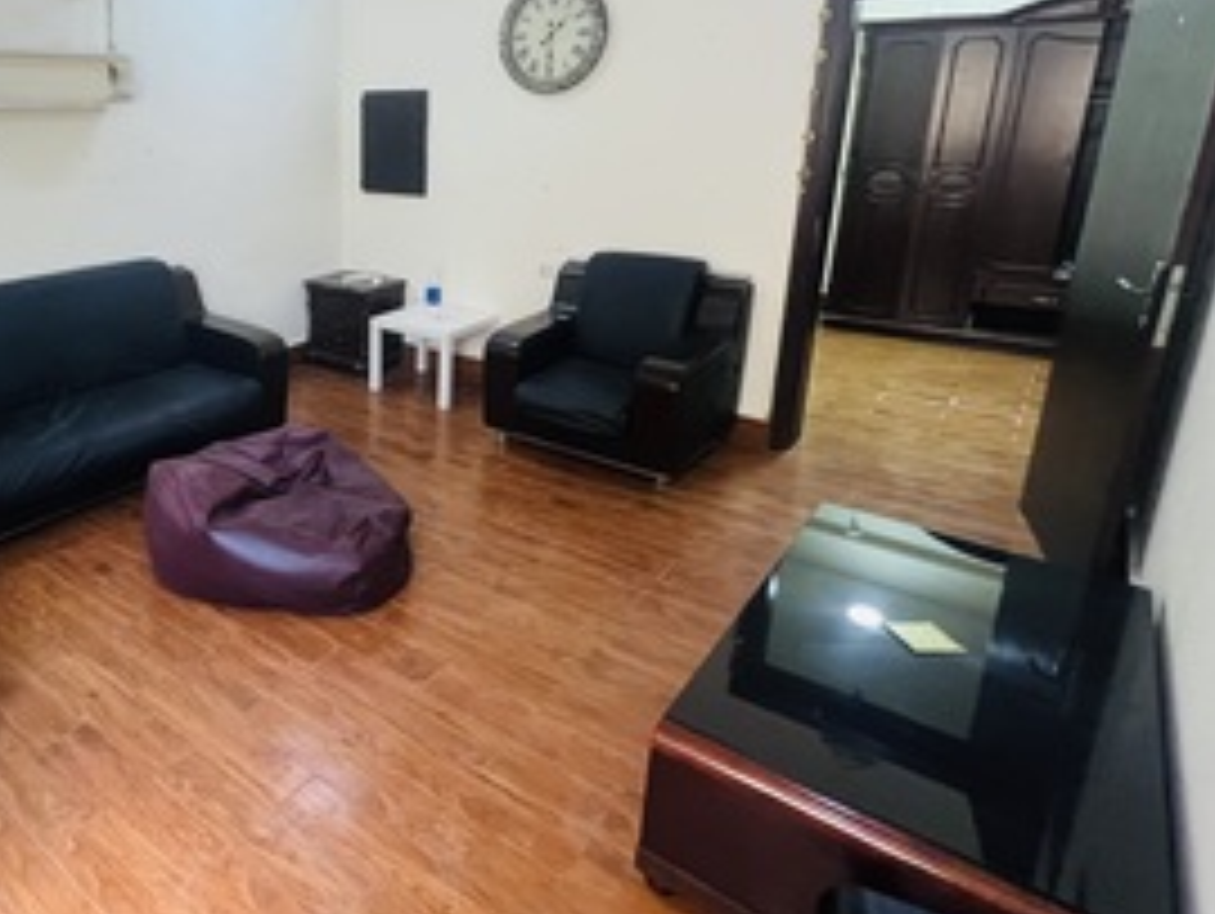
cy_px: 326
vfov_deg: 60.1
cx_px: 281
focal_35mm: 22
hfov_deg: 70.4
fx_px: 773
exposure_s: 1/60
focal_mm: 1.57
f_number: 1.8
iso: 400
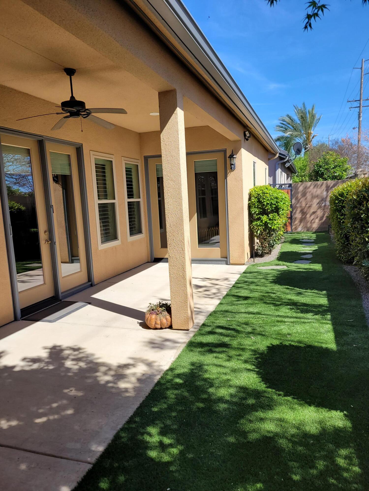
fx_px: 370
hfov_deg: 53.1
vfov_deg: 67.3
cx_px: 184
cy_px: 246
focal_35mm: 26
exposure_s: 1/1756
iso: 40
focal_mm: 5.4
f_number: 1.8
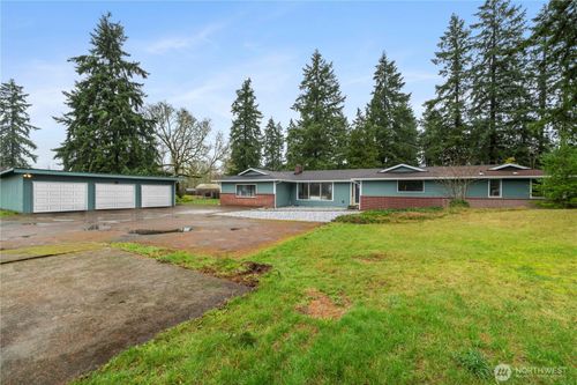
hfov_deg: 100.4
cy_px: 192
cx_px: 288
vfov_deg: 77.3
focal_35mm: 15
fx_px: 240
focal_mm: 10
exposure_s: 1/80
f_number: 8
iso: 800
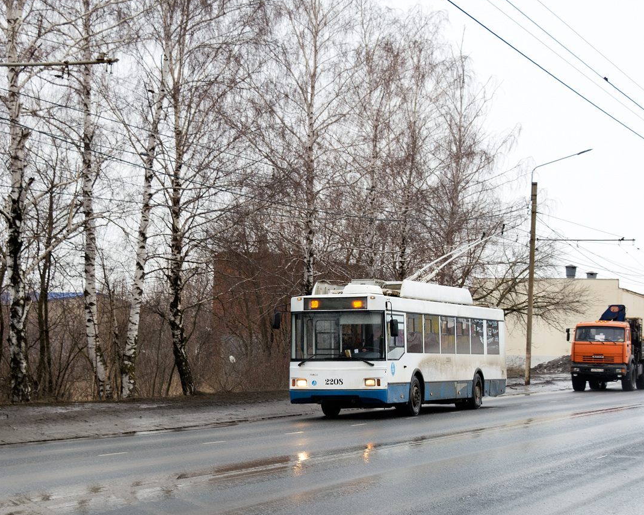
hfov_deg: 29.1
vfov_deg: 23.5
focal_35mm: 65
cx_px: 389
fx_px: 1239
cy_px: 257
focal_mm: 38
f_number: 5.6
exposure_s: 1/125
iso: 220
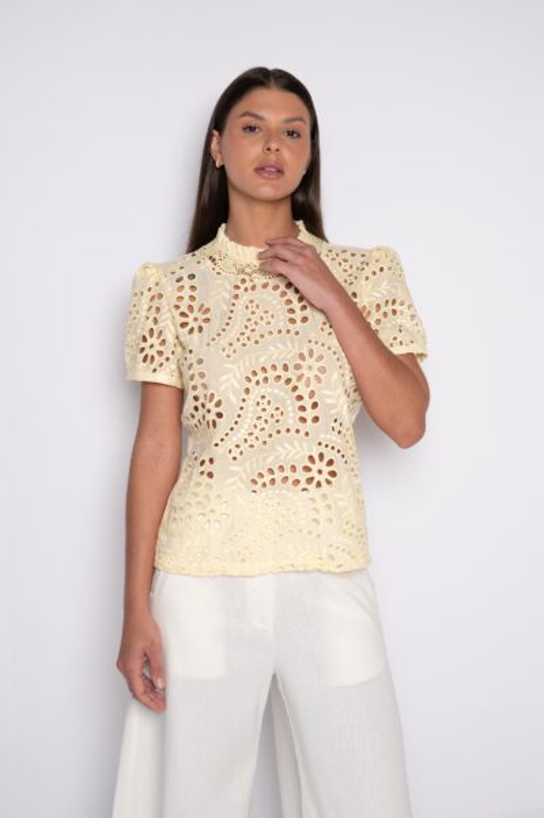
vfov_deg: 41.1
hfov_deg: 28.0
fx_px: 1089
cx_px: 272
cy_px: 409
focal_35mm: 48
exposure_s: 1/160
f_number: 5.6
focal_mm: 48
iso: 200
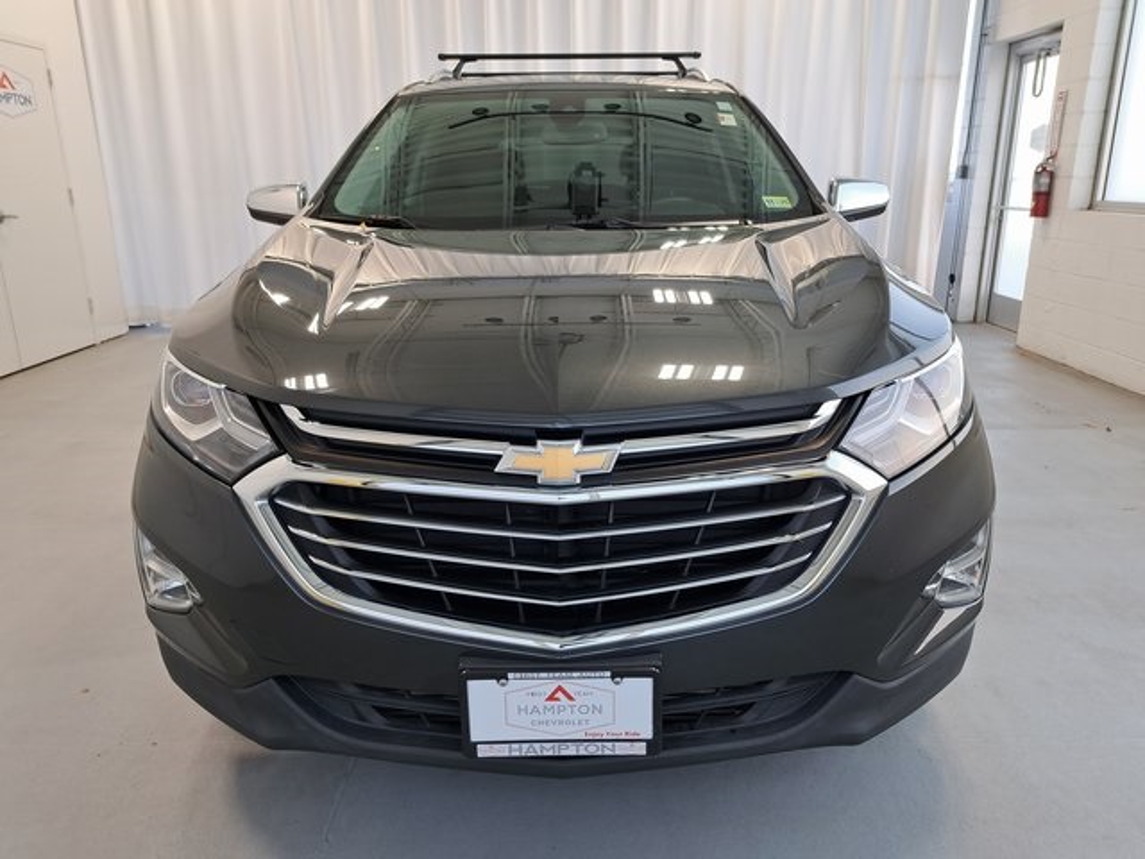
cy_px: 430
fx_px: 794
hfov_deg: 71.6
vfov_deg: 56.8
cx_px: 572
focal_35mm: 24
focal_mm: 5.23
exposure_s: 1/120
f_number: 1.8
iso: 50
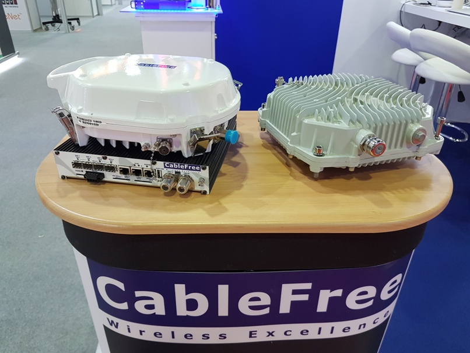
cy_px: 176
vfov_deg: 53.1
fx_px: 353
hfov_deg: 67.3
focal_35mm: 26
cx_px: 235
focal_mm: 4.2
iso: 160
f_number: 1.7
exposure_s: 1/50
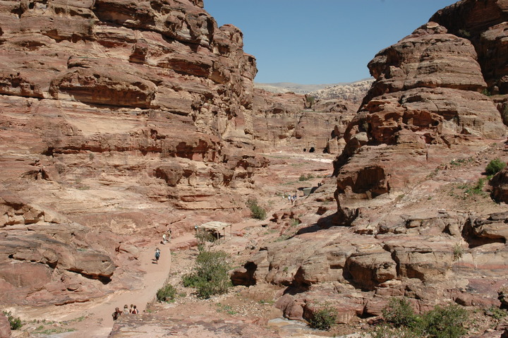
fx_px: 508
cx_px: 254
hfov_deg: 53.2
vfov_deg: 36.8
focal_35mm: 36
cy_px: 169
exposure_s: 1/400
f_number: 10
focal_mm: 24
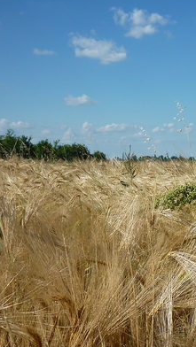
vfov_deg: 37.8
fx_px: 507
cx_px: 151
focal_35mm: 55
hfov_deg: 21.6
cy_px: 173
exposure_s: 1/250
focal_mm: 5.5
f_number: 8
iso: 80
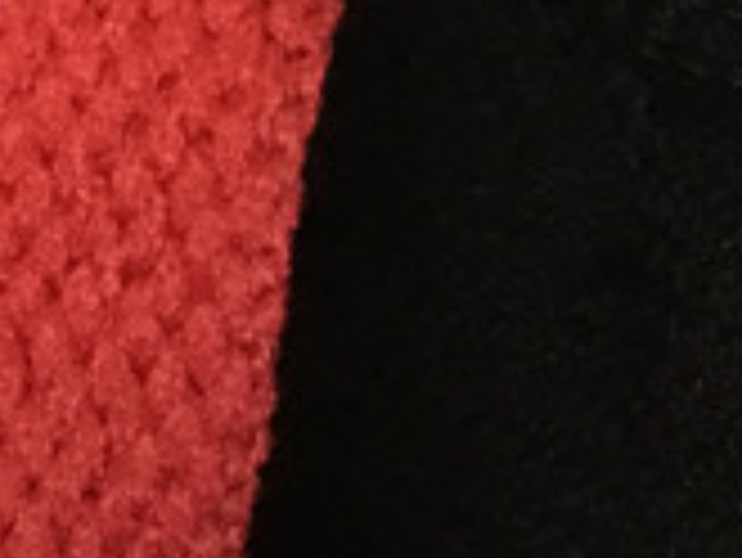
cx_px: -1093
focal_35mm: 169
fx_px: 3625
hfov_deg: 10.1
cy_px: -587
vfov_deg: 8.3
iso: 40
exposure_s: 1/33
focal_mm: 3.3
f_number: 2.4
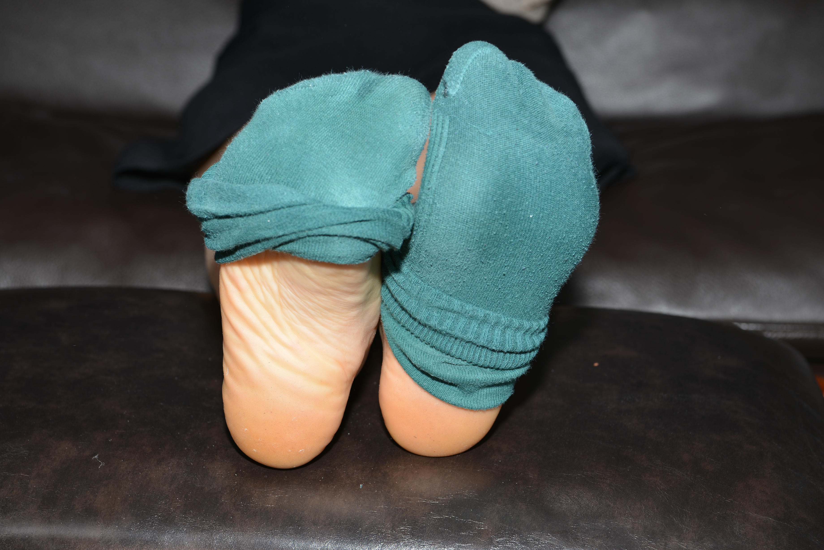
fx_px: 1603
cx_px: 412
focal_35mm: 70
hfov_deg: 28.8
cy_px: 275
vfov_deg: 19.5
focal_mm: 70
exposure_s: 1/125
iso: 100
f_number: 8
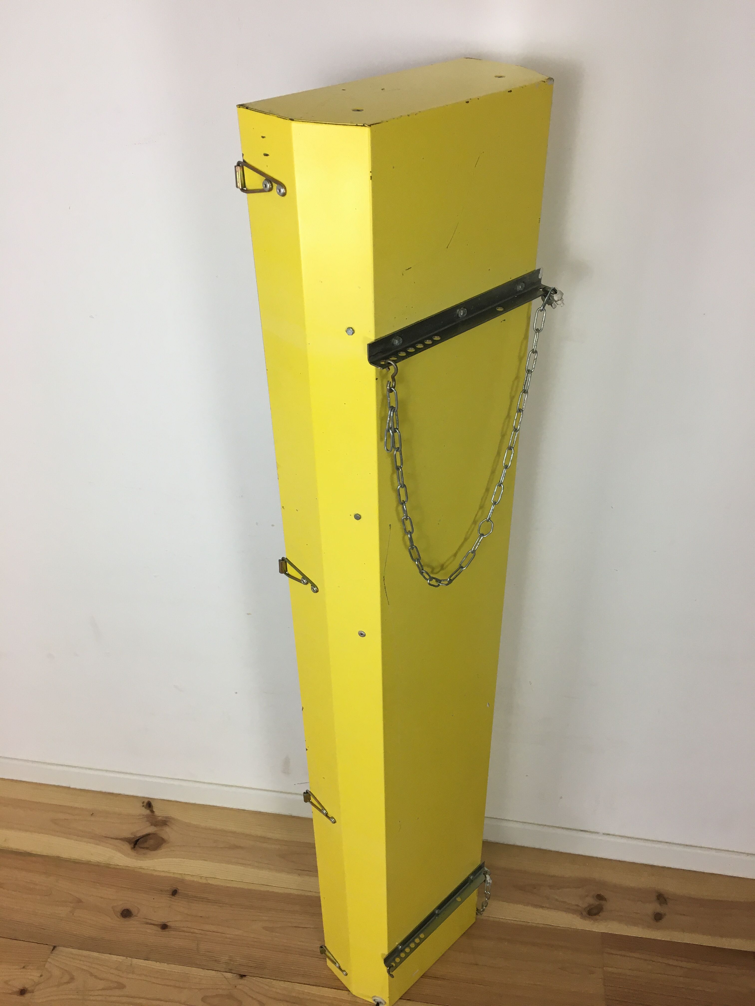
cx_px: 378
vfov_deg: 61.7
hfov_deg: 48.2
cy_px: 503
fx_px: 843
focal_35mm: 29
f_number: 2.2
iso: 25
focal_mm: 4.15
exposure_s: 1/33
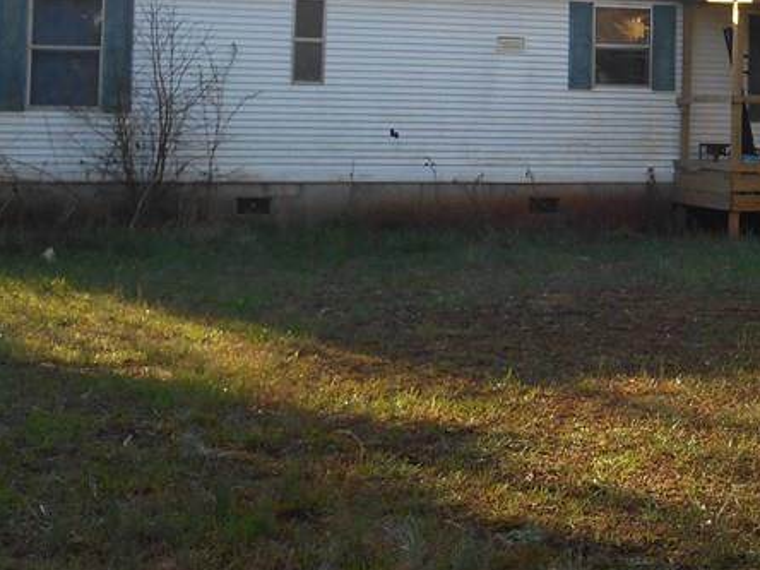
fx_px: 1317
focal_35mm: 60
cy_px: 50
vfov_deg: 23.7
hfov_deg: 31.2
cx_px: 629
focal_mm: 4.7
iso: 80
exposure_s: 1/160
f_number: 3.4
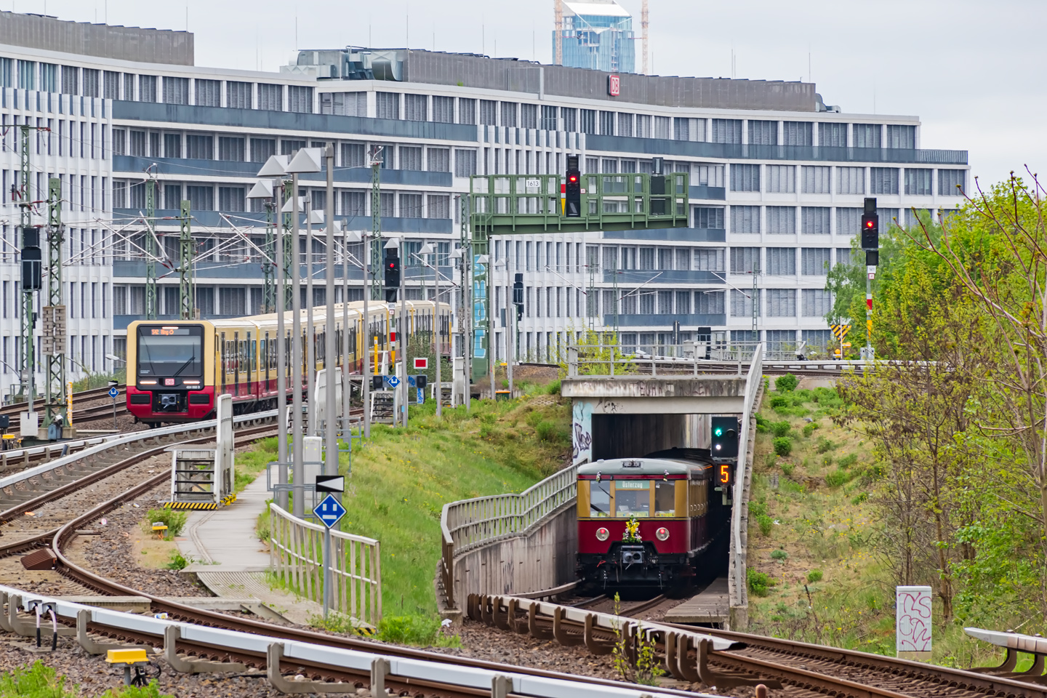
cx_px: 524
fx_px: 6107
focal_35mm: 210
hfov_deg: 9.8
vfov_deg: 6.5
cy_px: 349
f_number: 8
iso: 400
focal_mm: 140
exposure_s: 1/200
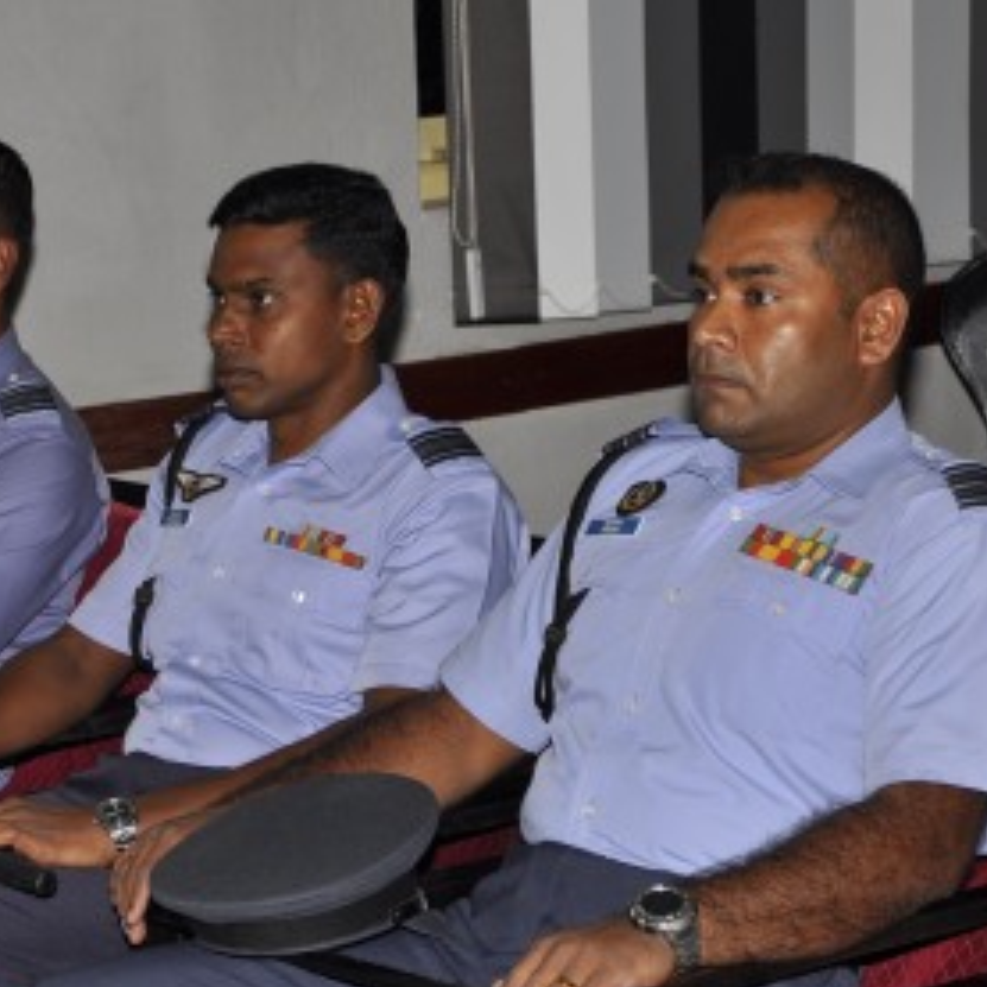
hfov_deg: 12.6
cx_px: 249
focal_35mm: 138
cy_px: 641
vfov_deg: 12.6
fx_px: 4452
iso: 250
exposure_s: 1/100
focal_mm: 50
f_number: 5
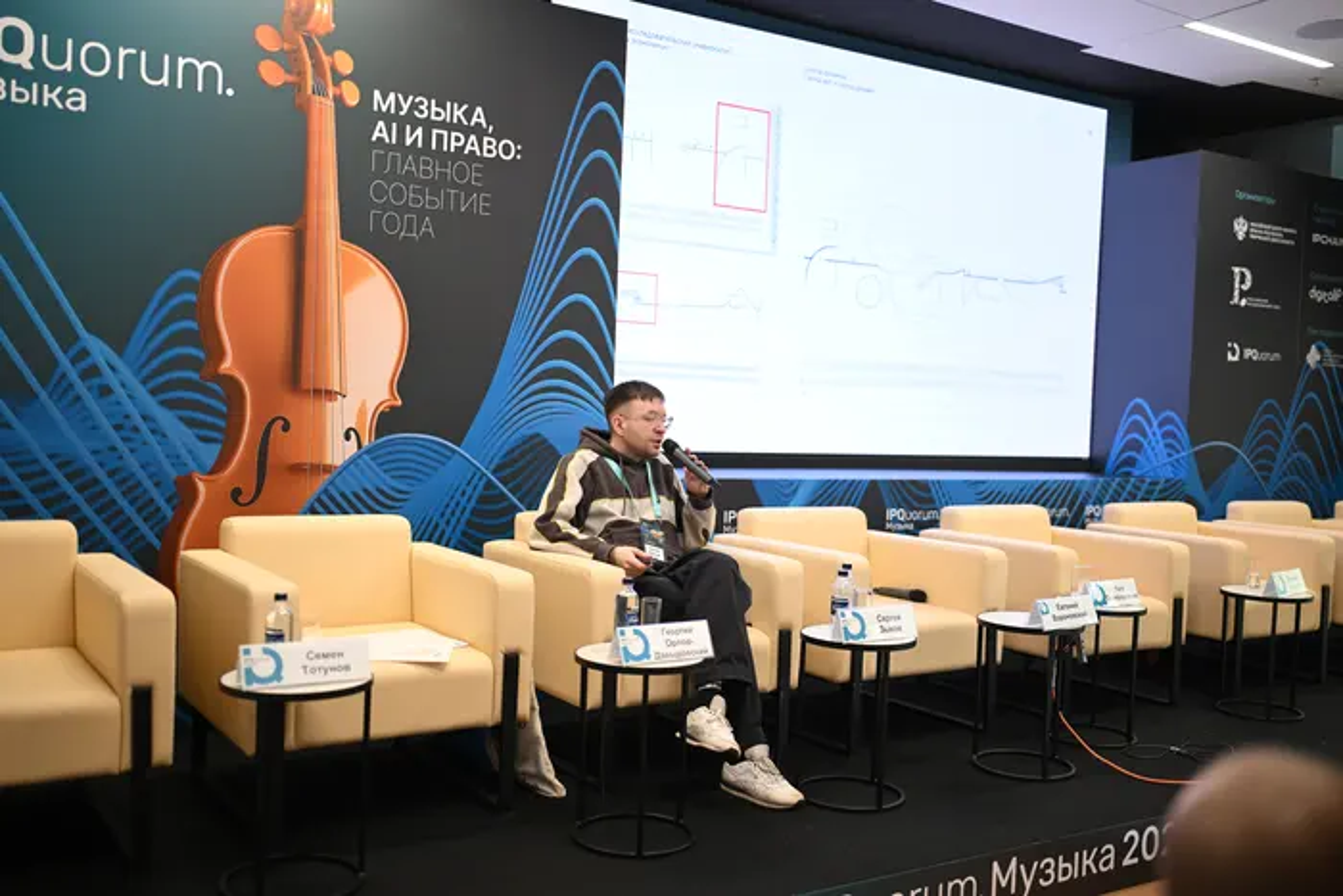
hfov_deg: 54.4
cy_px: 448
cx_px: 672
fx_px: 1306
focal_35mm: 35
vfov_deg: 37.9
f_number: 1.4
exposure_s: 1/250
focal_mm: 35
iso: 500
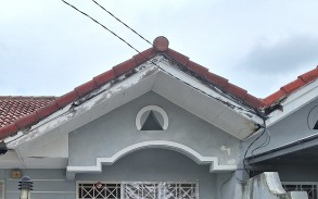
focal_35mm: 51
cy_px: 233
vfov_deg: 23.4
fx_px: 442
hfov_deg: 38.4
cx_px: 75
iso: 40
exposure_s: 1/2257
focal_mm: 5.54
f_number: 1.8
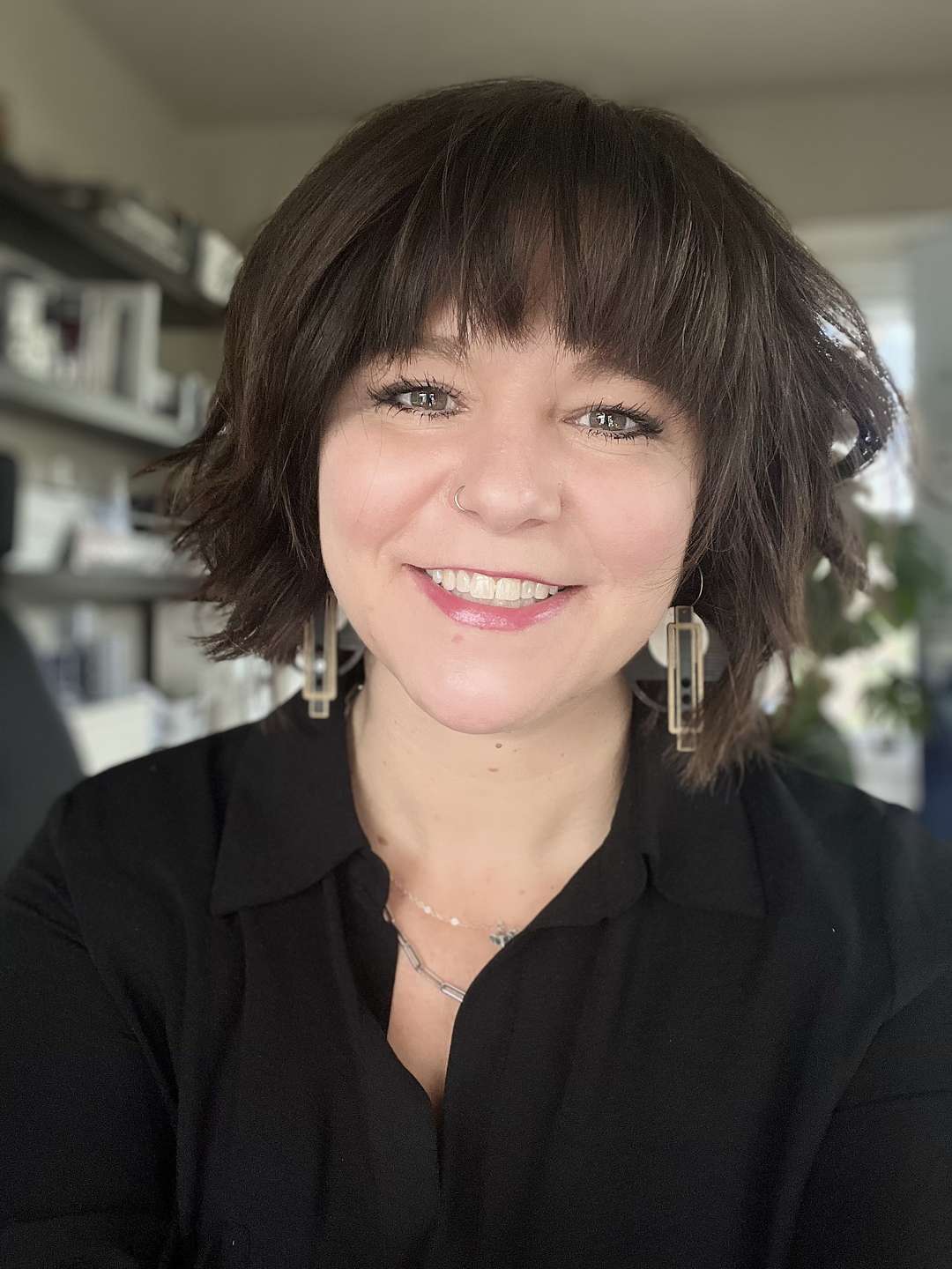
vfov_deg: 60.0
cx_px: 476
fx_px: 1100
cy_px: 634
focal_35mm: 30
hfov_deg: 46.8
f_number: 2.2
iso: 64
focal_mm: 2.71
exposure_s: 1/121
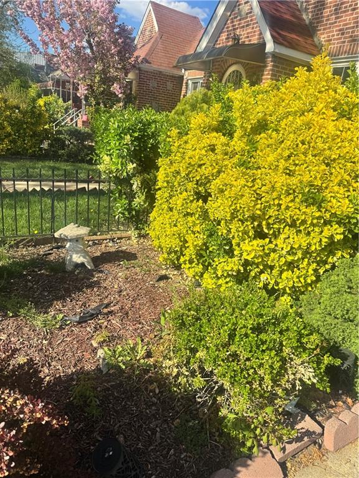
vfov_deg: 71.6
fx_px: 332
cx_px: 180
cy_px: 239
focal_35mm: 24
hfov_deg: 56.8
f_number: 1.78
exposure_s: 1/3802
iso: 80
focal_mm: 6.76
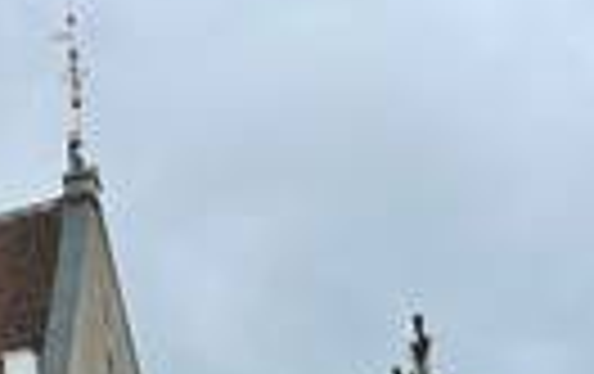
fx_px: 1622
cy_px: 523
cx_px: -405
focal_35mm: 100
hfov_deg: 17.6
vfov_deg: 12.6
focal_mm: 5.7
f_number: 1.5
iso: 50
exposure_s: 1/1808
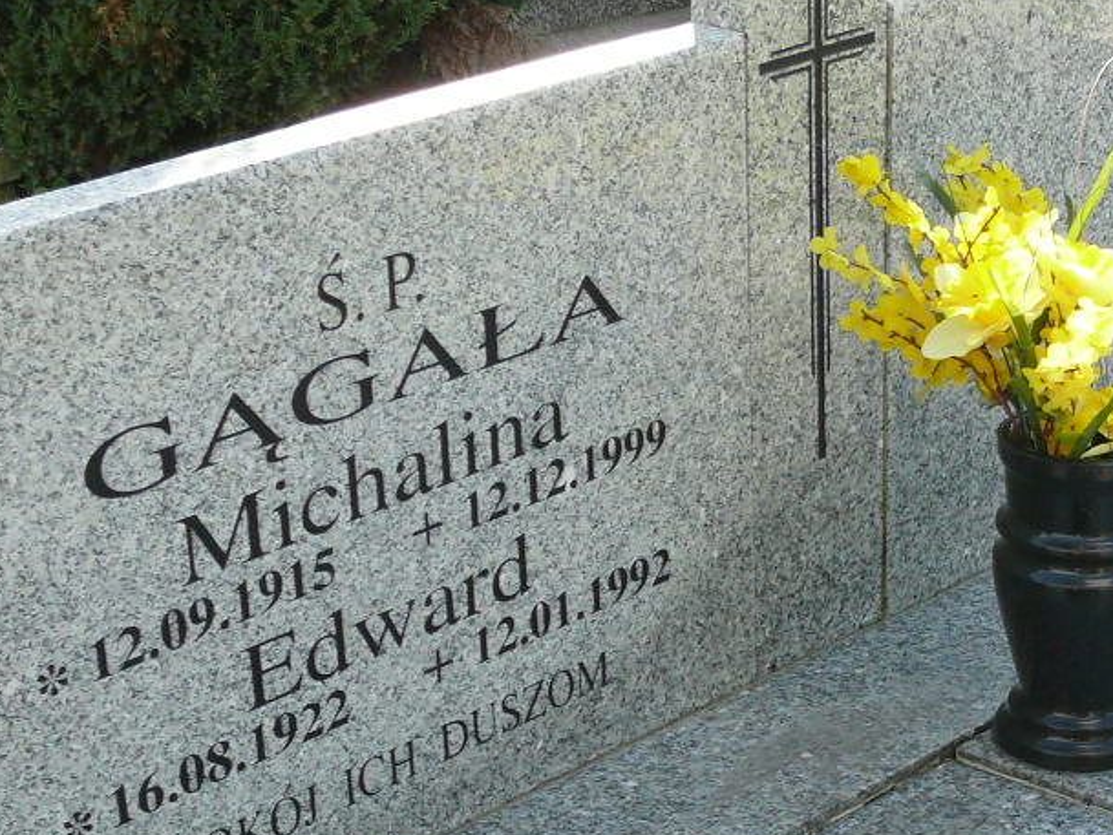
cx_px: 1100
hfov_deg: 20.6
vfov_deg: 15.7
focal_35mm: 92
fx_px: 2959
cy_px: 903
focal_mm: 7.4
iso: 100
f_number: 4
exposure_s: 1/200
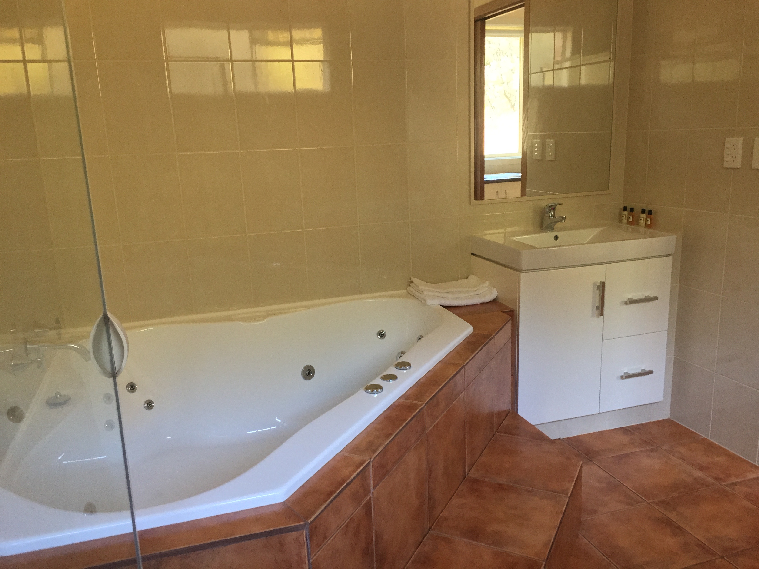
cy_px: 284
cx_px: 380
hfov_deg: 61.7
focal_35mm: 29
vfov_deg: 48.2
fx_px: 636
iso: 160
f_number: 2.2
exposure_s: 1/33
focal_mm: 4.15
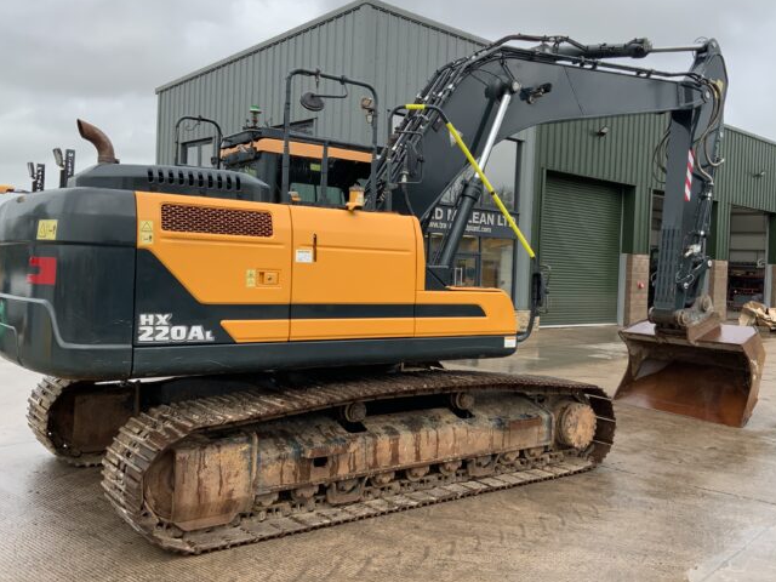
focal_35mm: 34
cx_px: 412
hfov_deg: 53.9
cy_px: 271
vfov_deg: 41.8
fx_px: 762
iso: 16
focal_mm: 3
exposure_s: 1/305
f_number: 1.8
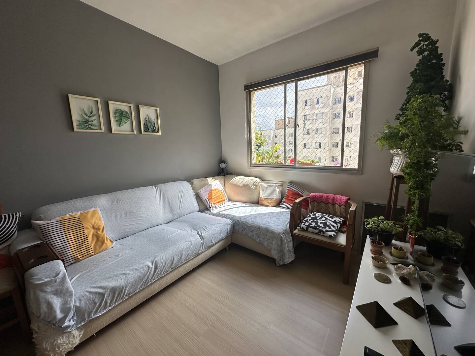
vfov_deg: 85.7
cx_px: 238
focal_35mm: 14
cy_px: 178
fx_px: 192
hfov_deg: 102.1
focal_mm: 2.22
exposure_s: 1/602
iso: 40
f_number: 2.2
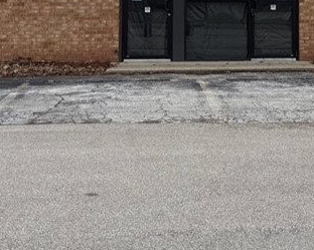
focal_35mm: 77
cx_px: 229
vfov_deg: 19.0
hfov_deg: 24.5
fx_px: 715
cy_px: -30
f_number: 1.78
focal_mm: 6.76
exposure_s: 1/1949
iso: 80
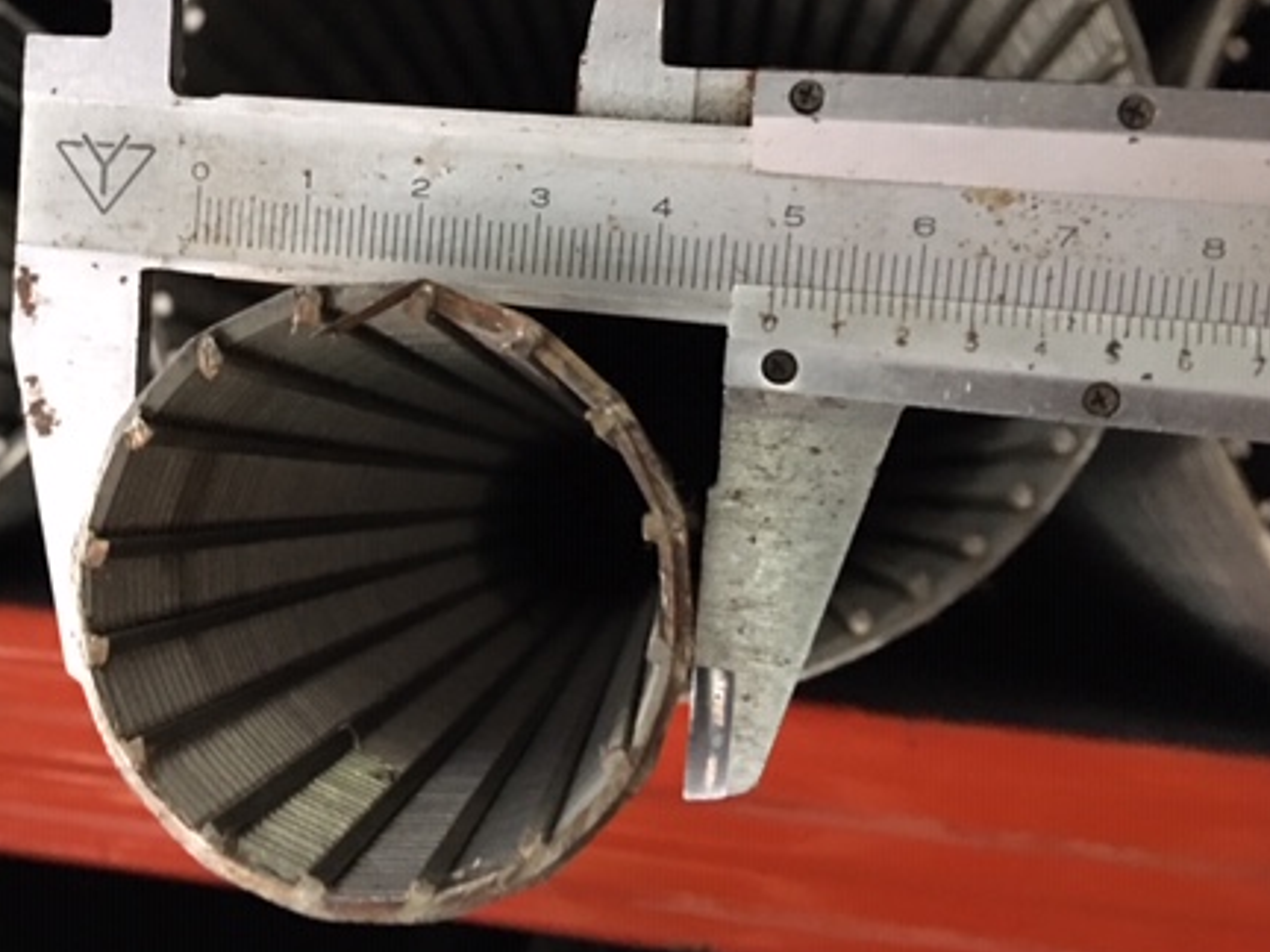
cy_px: 326
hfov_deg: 42.8
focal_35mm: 43
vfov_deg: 33.3
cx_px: 362
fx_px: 1578
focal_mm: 4.15
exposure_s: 1/8
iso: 160
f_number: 2.2
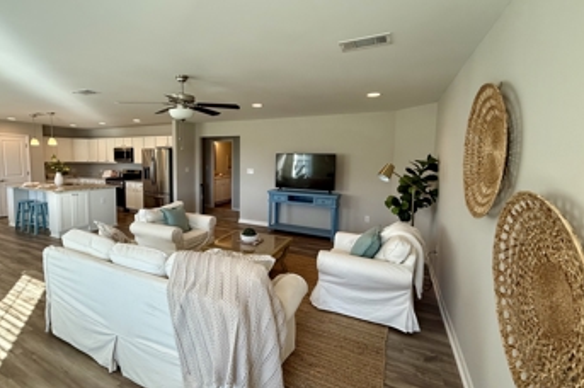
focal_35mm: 17
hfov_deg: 92.7
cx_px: 250
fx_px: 276
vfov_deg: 70.2
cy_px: 180
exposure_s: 1/120
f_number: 2.2
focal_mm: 2.22
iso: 160
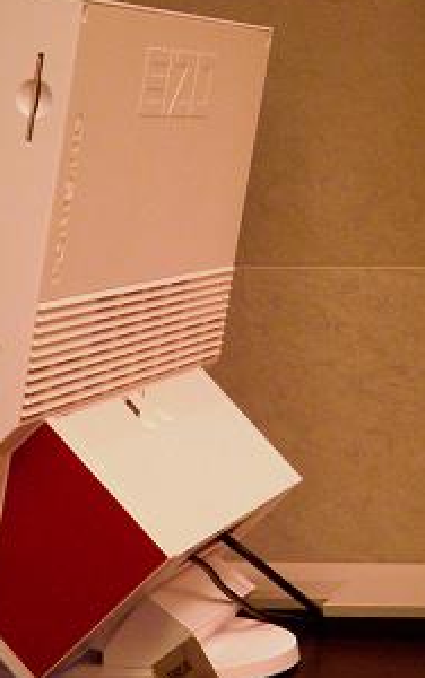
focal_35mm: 161
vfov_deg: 13.0
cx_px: 174
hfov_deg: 8.2
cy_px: 348
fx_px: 2978
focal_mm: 18.9
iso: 200
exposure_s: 1/30
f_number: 4.2
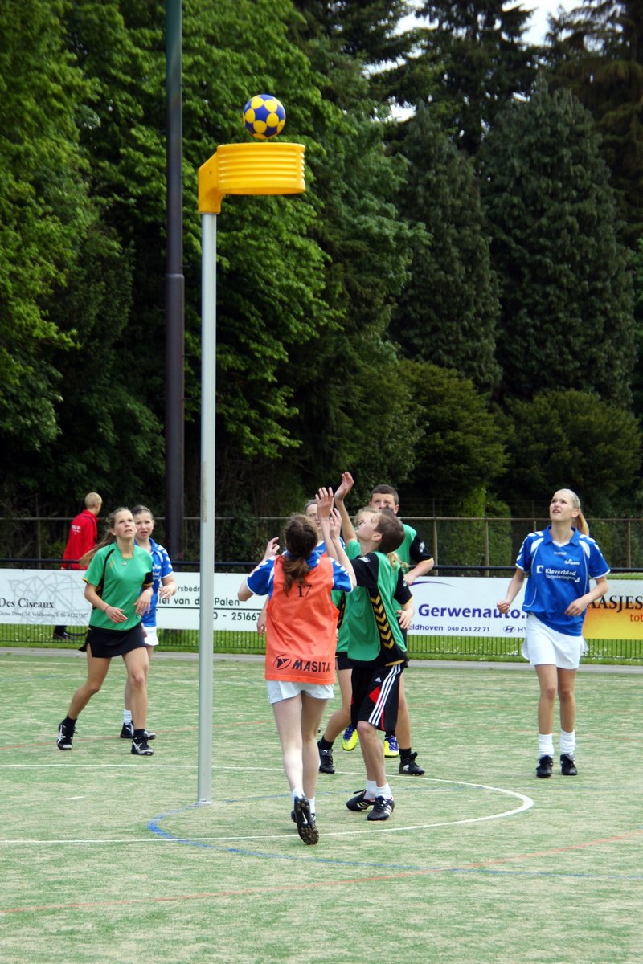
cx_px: 322
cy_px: 482
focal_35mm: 105
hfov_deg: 13.0
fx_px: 2813
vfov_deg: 19.5
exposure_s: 1/320
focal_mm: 70
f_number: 5.6
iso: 100
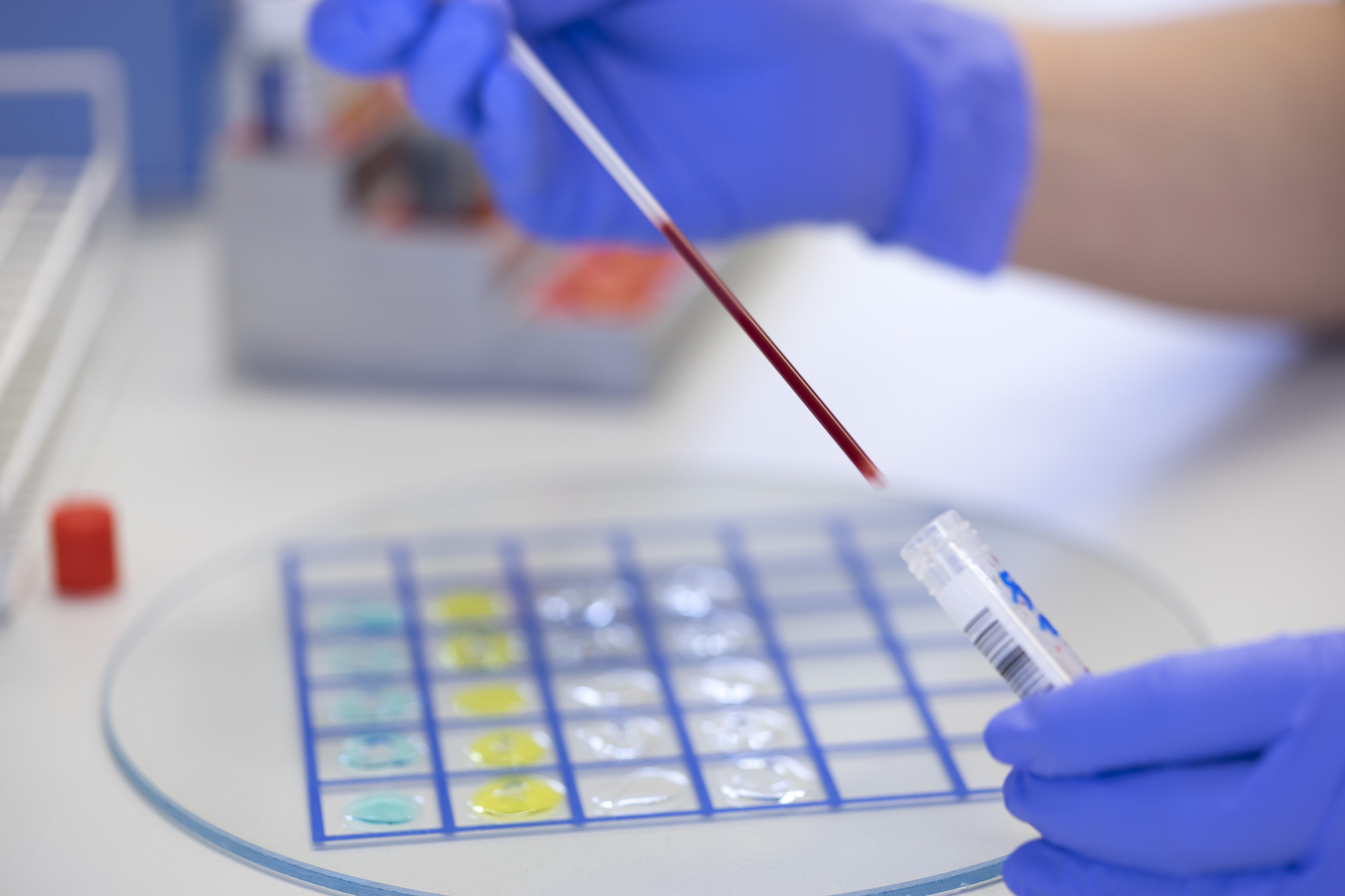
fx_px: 3362
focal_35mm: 90
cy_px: 448
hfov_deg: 22.6
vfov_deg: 15.2
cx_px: 672
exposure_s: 1/80
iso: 320
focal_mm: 90
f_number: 2.8
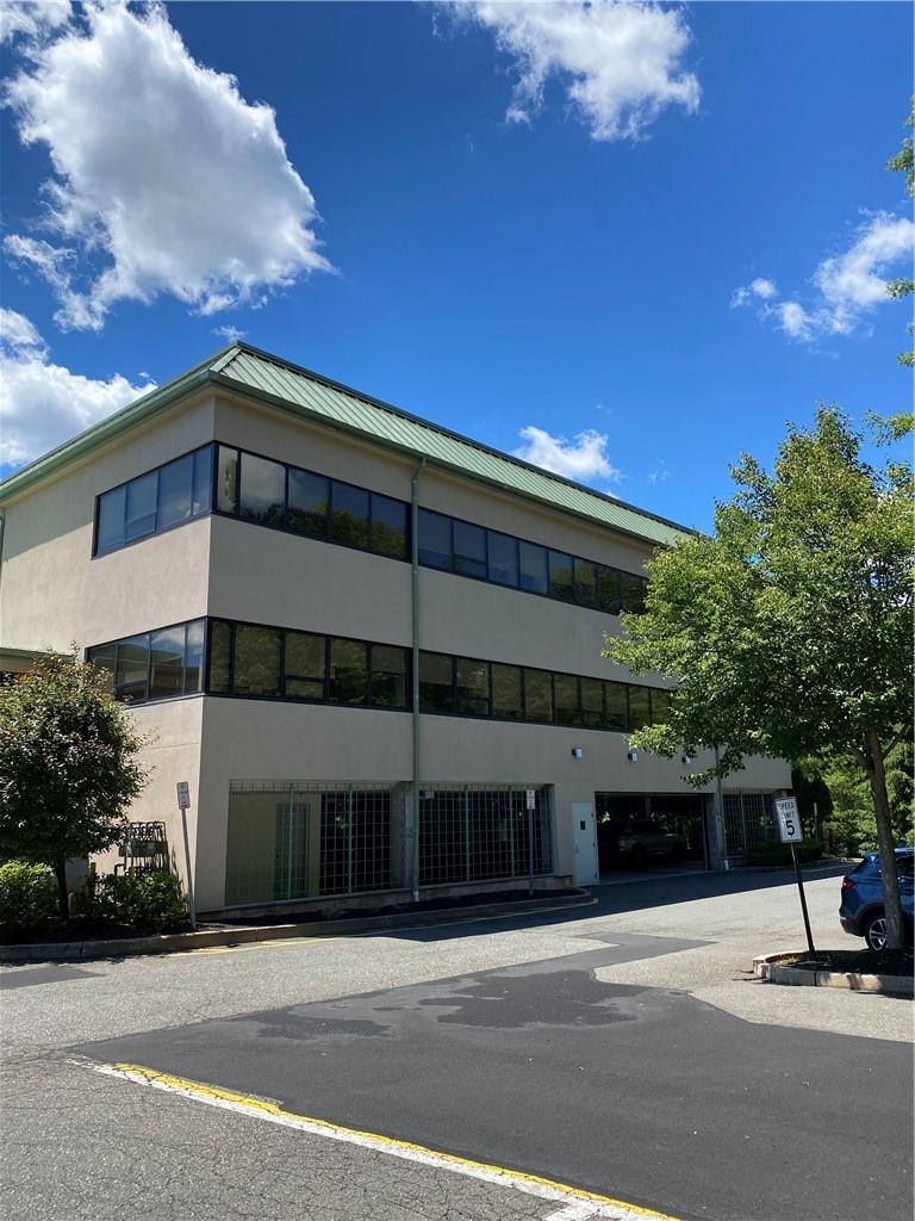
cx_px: 458
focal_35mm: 26
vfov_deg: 67.3
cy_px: 610
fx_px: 916
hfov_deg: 53.1
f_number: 1.8
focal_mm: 4.25
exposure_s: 1/1898
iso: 32
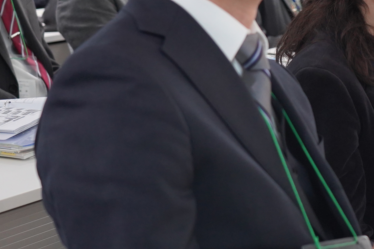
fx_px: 1527
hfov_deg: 13.6
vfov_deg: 9.3
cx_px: 456
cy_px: 17
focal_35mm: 147
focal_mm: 49
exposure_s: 1/160
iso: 1600
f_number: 4
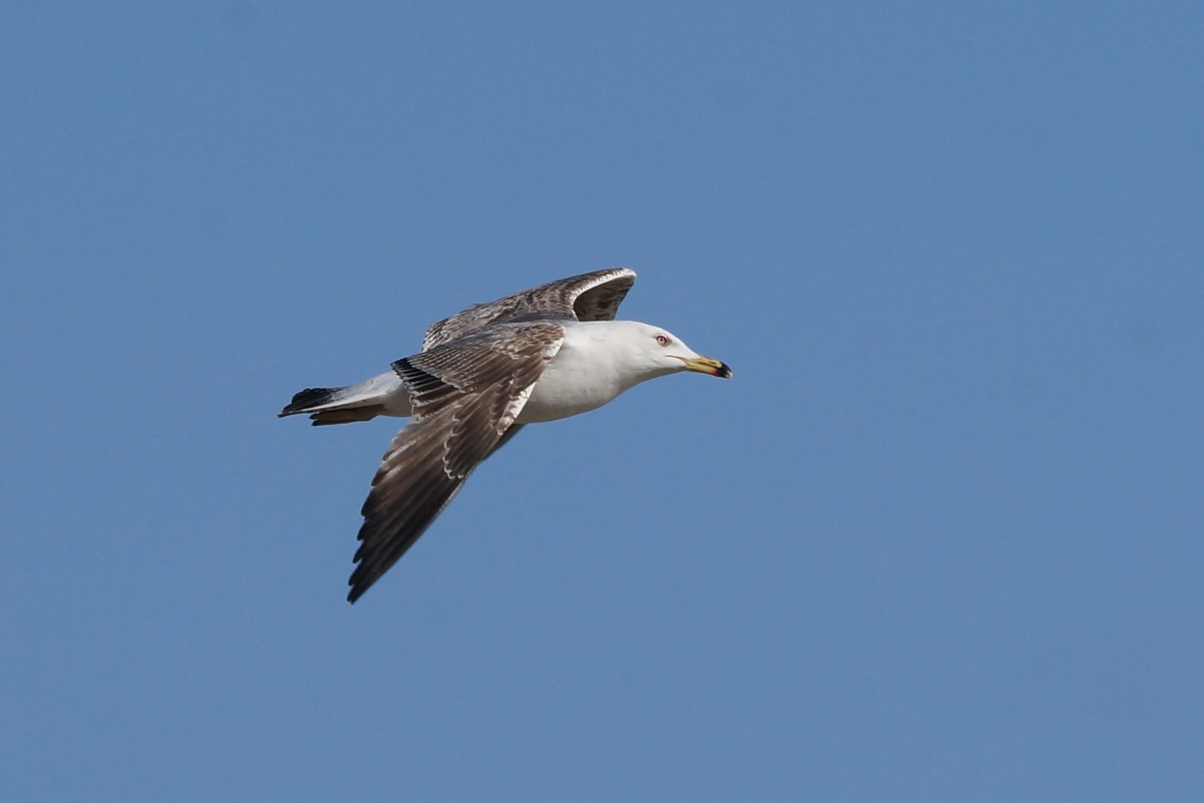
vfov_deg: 4.6
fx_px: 10033
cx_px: 602
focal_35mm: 300
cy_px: 402
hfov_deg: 6.9
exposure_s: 1/1000
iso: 400
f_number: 11
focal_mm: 300
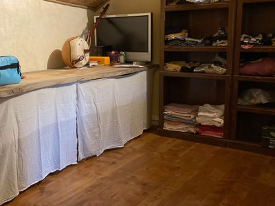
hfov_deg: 44.1
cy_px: 89
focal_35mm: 42
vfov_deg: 34.3
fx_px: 334
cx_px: 89
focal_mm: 3.99
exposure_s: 1/30
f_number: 1.8
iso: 500
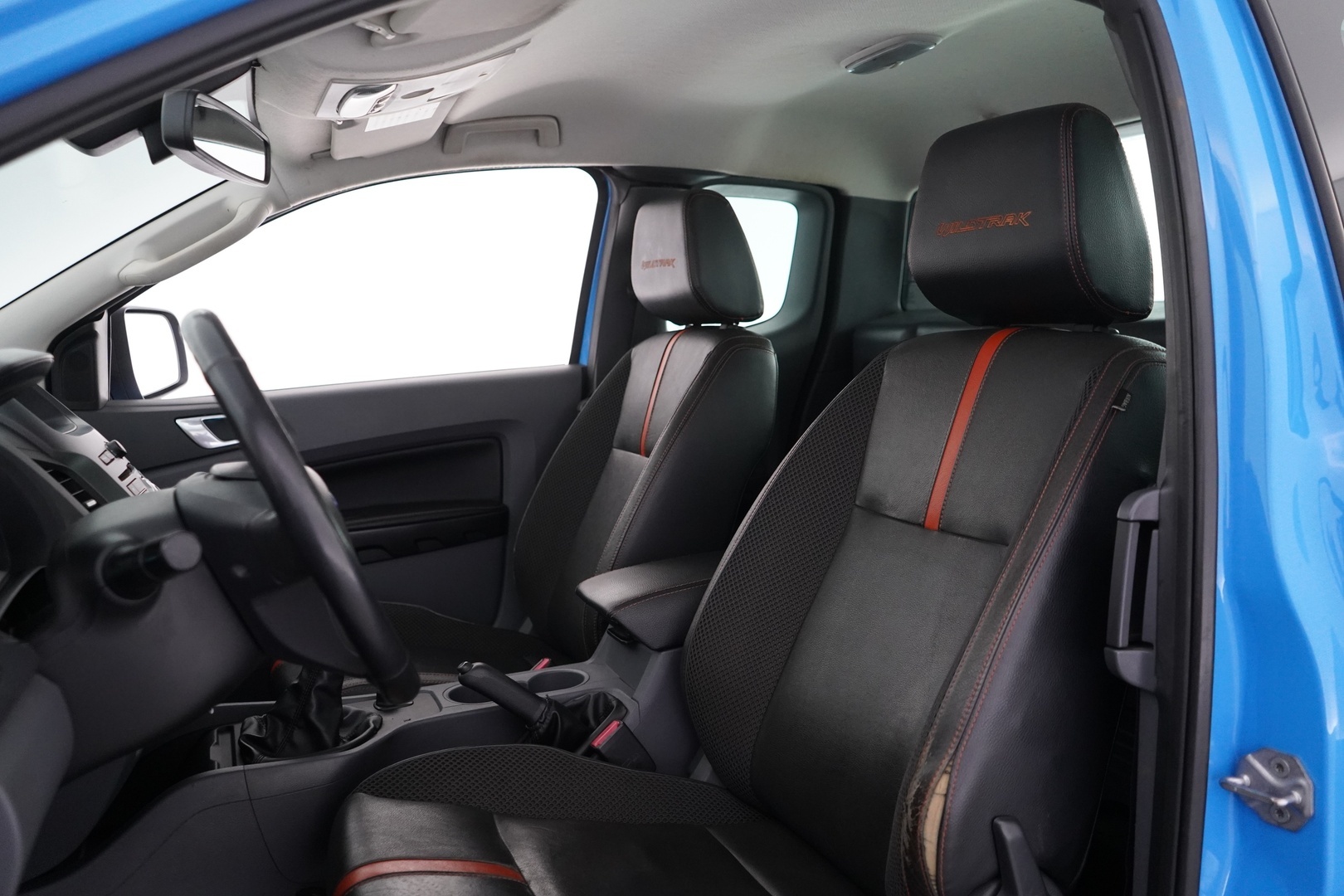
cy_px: 448
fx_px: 1045
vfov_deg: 46.4
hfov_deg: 65.5
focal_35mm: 28
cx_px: 672
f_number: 3.5
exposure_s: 1/60
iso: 4000
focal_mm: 28
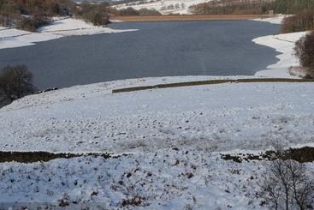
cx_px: 146
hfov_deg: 24.7
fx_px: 715
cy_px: 15
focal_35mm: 82
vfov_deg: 16.4
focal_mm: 25.4
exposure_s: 1/350
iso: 200
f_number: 8
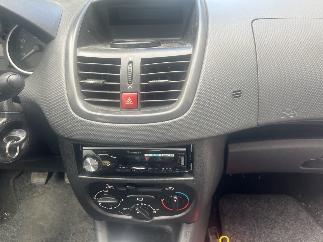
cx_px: 162
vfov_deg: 53.1
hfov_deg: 67.3
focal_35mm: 26
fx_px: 243
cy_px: 121
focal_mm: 5.7
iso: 80
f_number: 1.5
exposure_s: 1/121
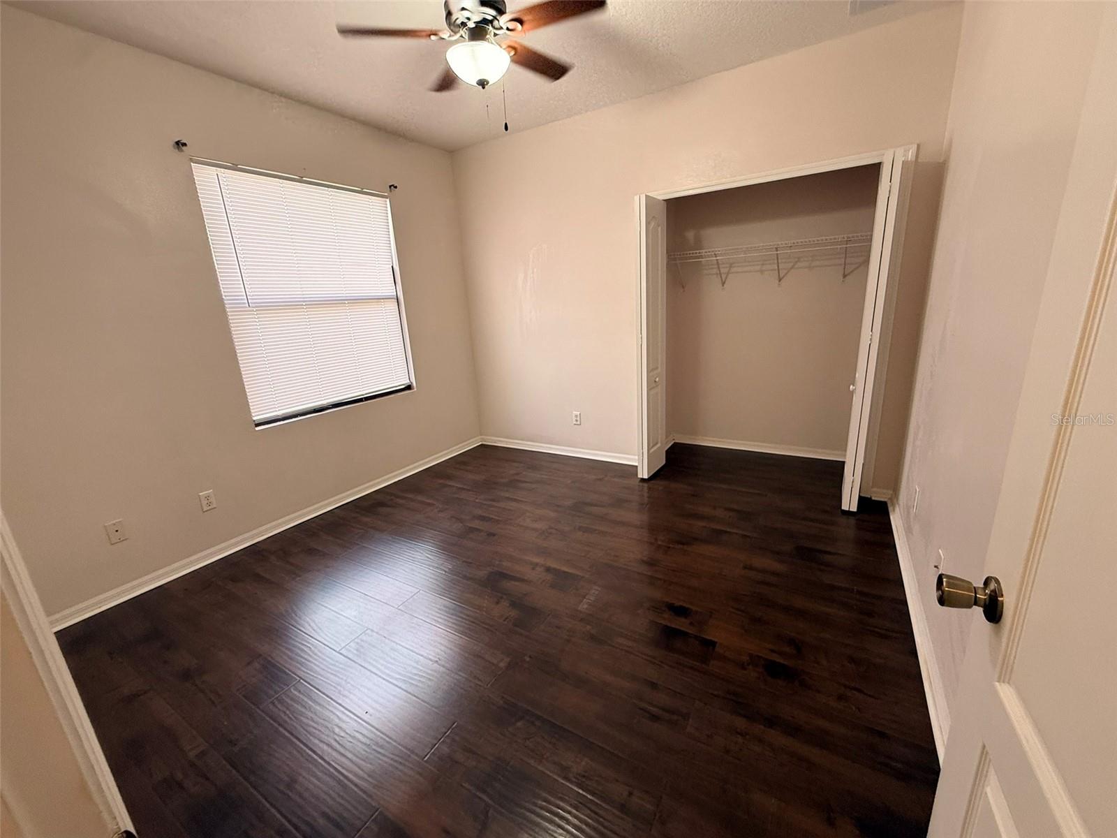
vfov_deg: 85.7
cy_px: 419
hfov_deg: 102.1
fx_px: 452
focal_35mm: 14
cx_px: 558
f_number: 2.2
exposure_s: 1/60
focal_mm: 2.22
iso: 250
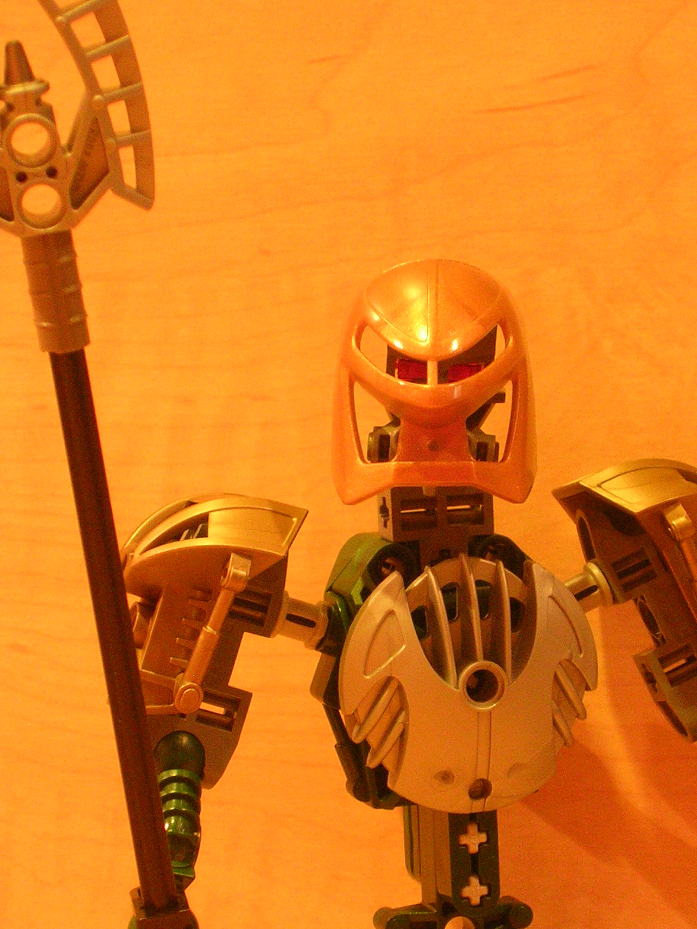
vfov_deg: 13.7
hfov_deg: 10.3
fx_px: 3866
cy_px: 514
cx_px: 386
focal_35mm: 144
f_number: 4.8
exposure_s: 1/1.7
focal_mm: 16.7
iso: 200
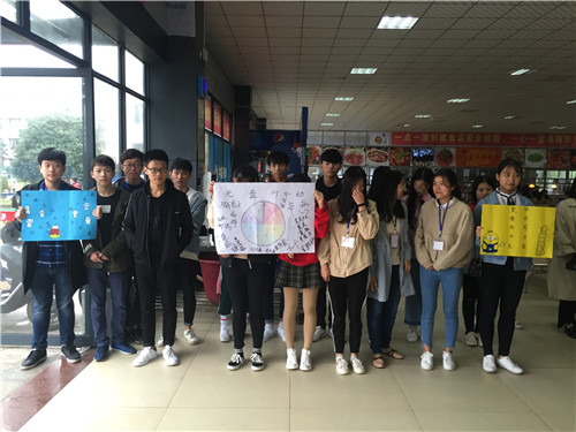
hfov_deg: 61.7
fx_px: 483
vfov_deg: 48.2
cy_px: 216
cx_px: 288
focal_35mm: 29
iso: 80
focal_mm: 4.15
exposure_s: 1/30
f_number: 2.2
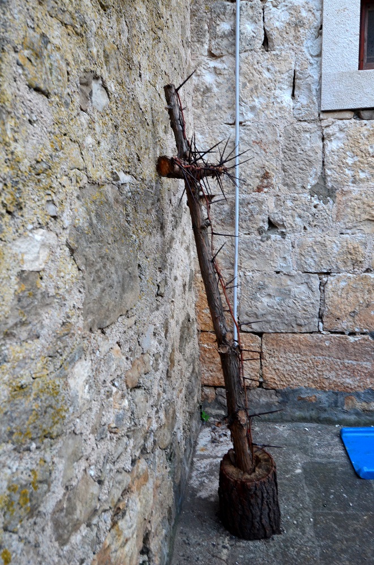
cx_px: 187
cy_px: 282
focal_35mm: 28
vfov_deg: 64.7
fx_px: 446
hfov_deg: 45.5
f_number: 5.6
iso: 720
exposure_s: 1/30
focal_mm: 19
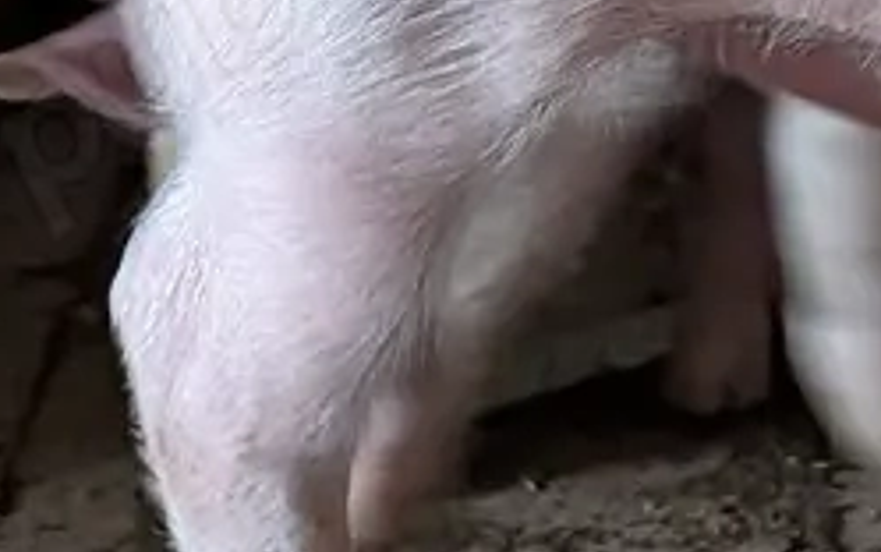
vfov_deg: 12.6
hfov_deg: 17.2
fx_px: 2451
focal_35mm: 102
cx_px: 1521
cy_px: -60
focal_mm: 6.9
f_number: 1.68
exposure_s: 1/45.2
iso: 1204
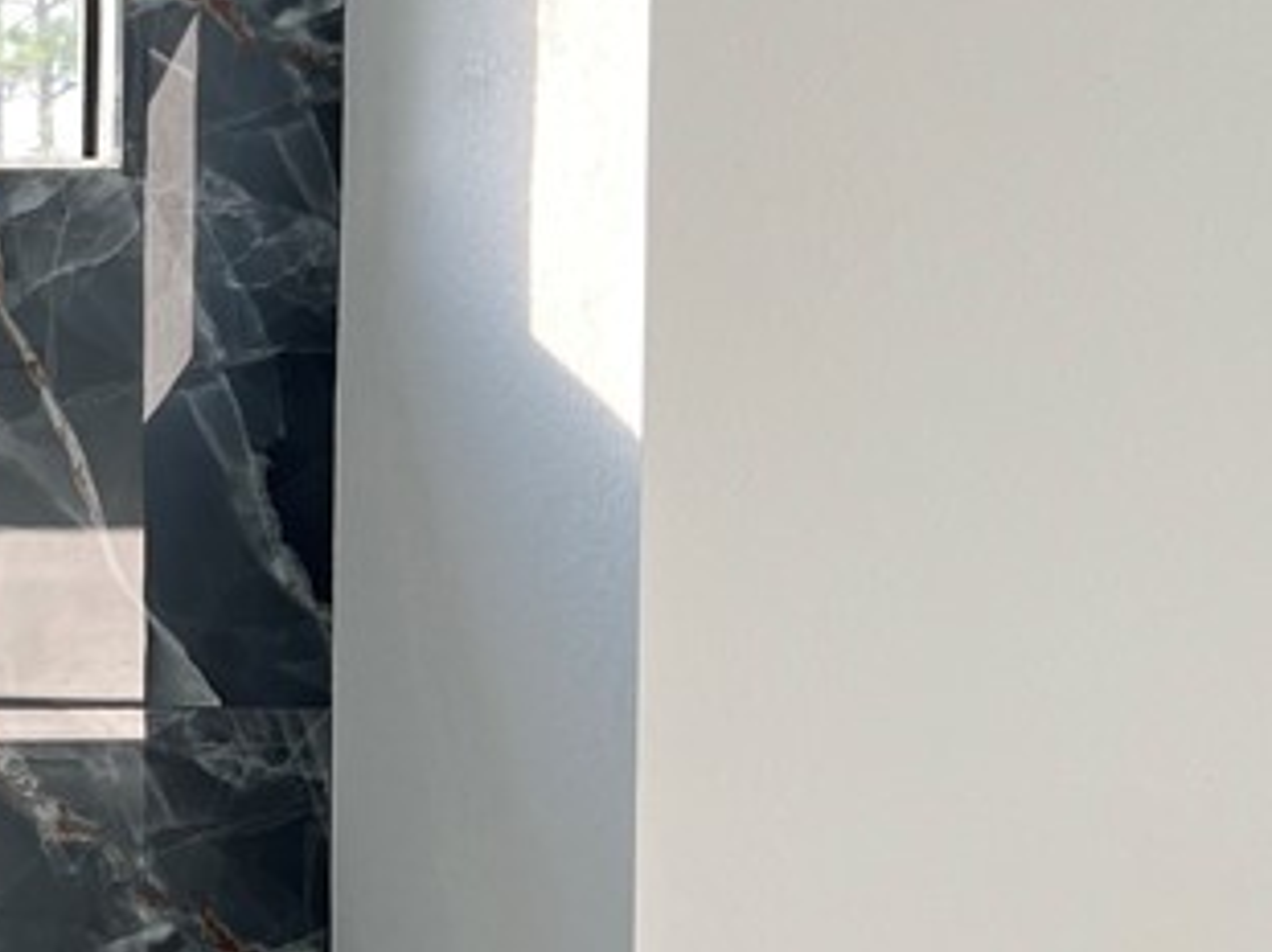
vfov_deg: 17.1
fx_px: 3158
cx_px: -455
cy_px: 562
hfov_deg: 20.5
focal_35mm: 86
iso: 50
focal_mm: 5.7
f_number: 1.5
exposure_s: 1/142
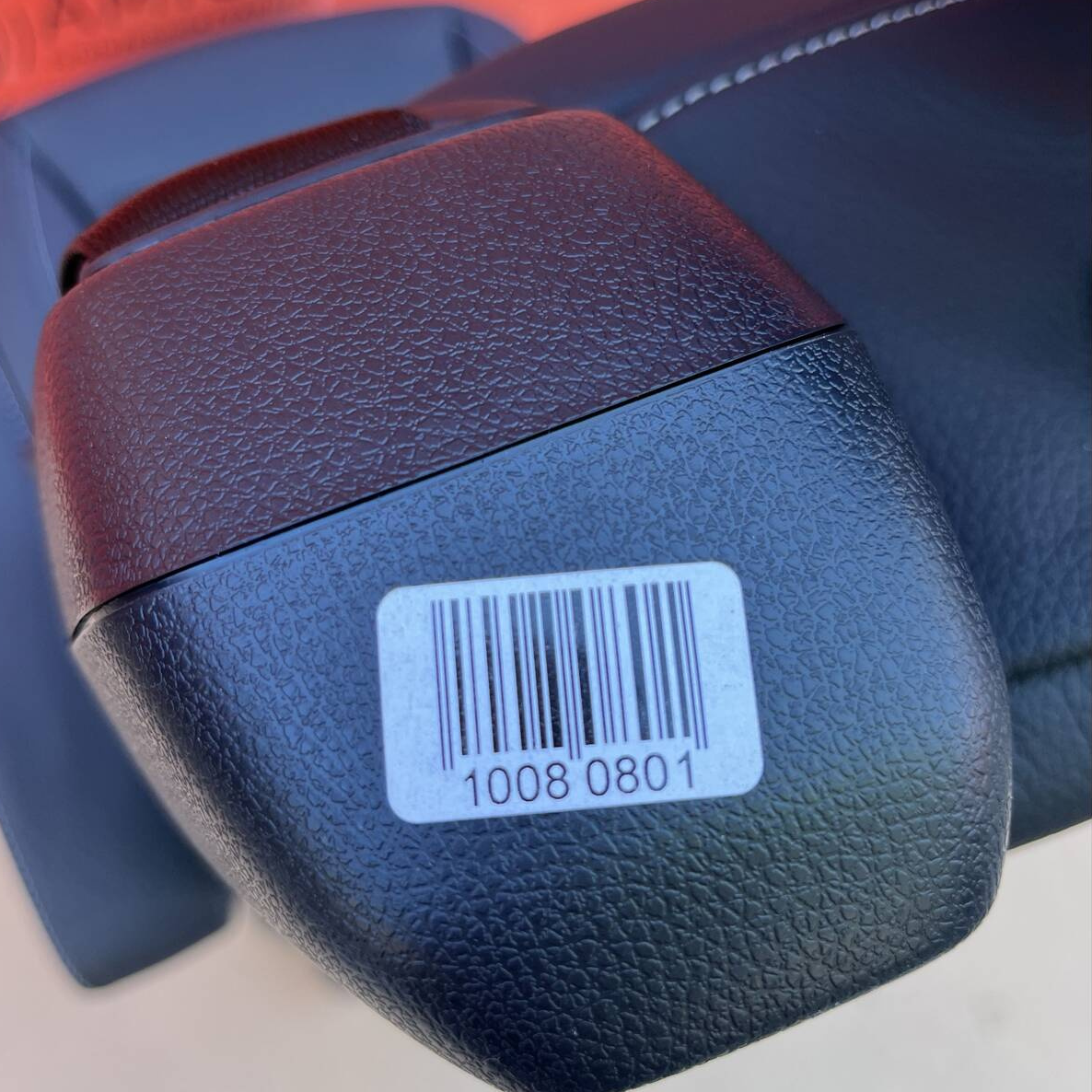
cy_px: 533
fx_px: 1106
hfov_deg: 52.5
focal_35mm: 31
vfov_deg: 52.5
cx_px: 540
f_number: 1.6
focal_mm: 5.1
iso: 80
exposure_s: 1/122
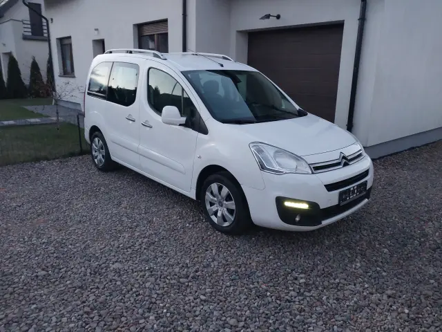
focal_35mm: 30
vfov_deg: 46.8
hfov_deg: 60.0
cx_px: 221
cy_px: 166
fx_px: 383
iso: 400
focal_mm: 4.6
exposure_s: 1/50
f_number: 1.8
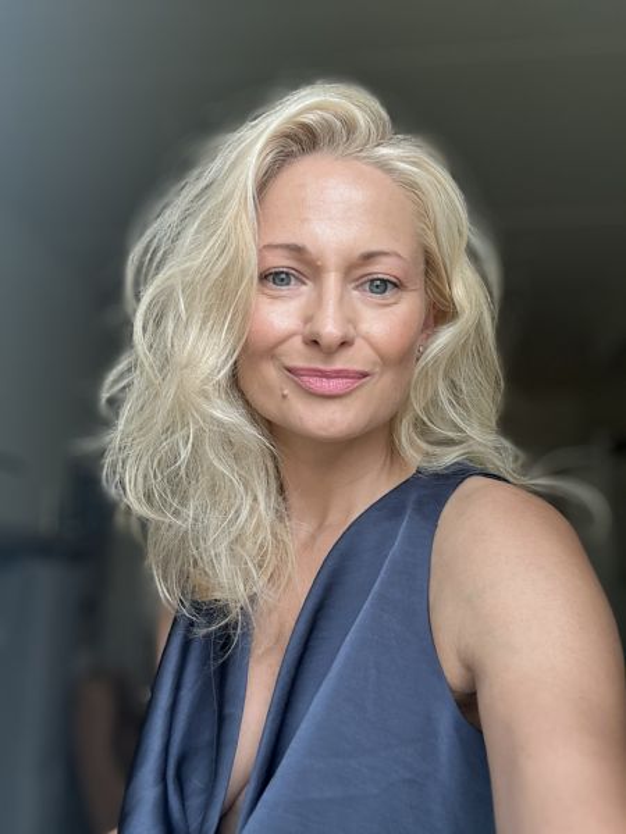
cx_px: 313
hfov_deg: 46.8
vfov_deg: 60.0
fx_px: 723
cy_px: 417
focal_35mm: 30
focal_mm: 2.69
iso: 32
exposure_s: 1/121
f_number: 1.9
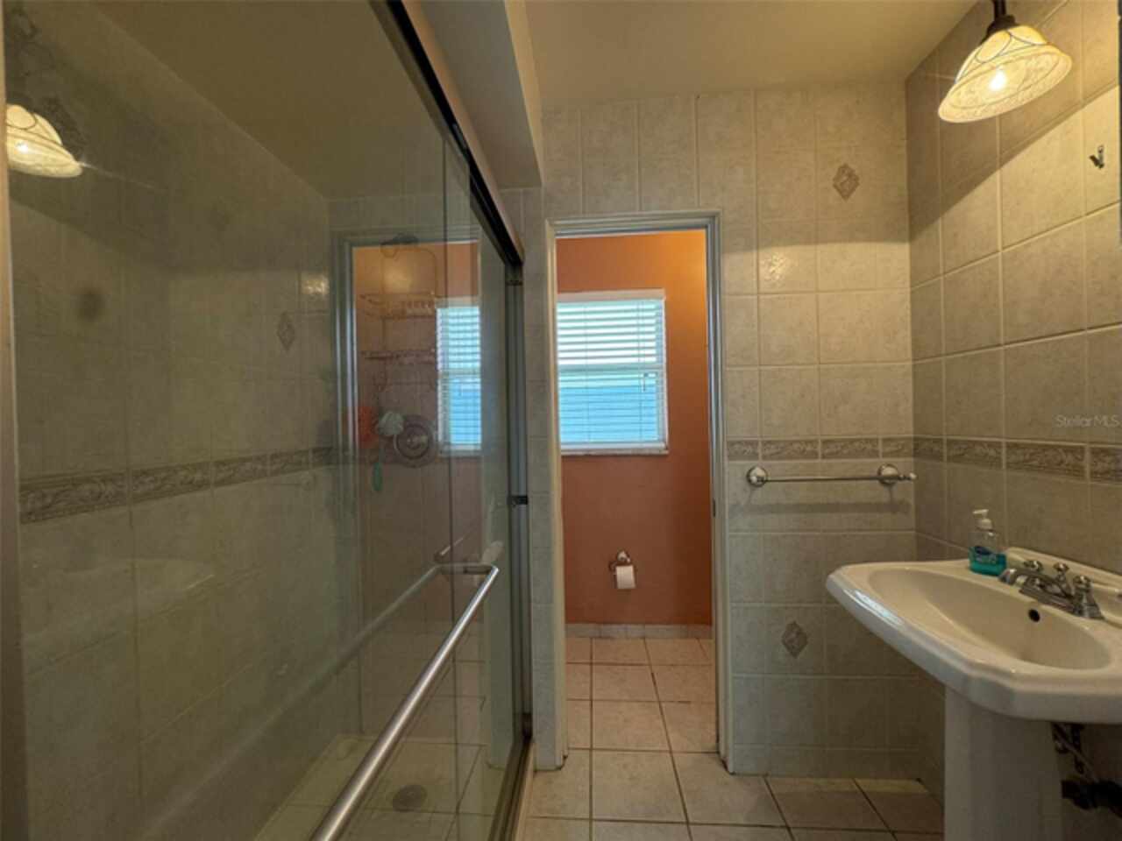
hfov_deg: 102.1
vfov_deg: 85.7
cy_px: 420
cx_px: 561
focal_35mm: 14
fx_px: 454
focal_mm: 2.22
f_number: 2.2
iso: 200
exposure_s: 1/120
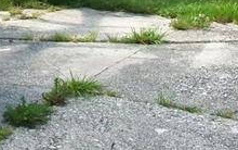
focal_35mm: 131
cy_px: -130
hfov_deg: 15.3
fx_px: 851
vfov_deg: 9.5
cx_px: -55
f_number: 2.8
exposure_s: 1/320
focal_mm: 5.7
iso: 80
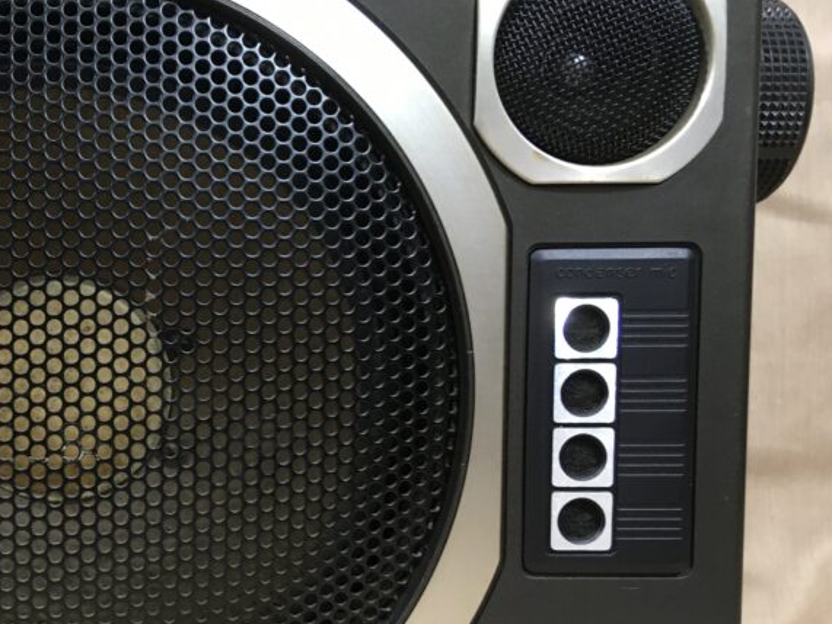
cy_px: 394
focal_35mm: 52
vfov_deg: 27.9
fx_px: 1250
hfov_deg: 35.5
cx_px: 152
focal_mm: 4.15
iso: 80
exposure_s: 1/30
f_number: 2.2
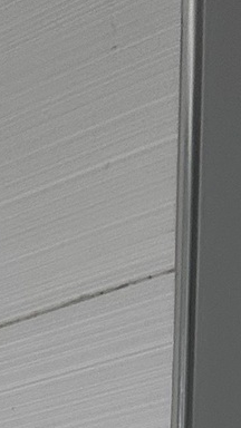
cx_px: -534
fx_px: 1931
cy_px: 1136
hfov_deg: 6.4
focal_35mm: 170
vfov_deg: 10.3
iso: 125
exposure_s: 1/116
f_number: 1.5
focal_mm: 5.7
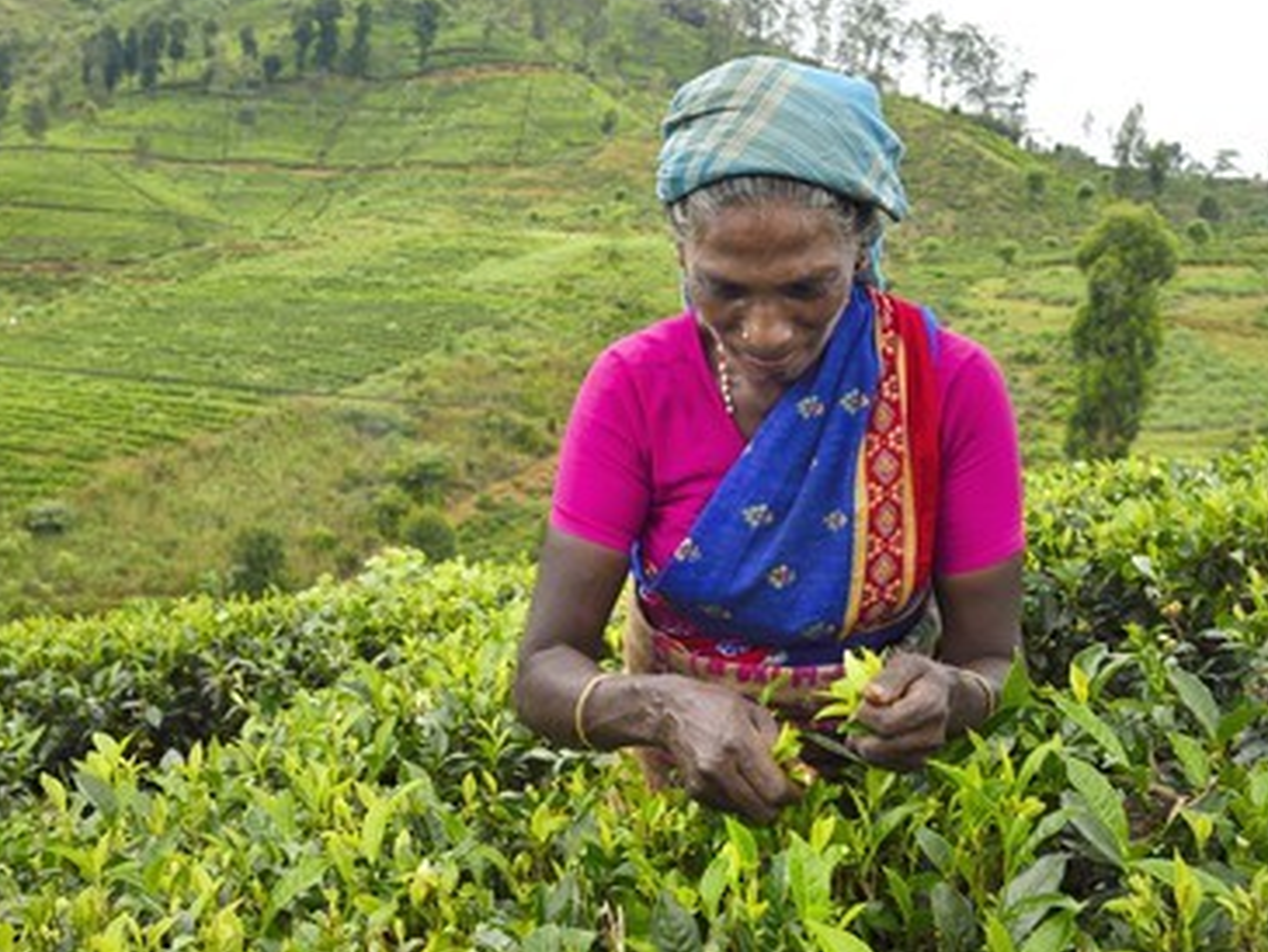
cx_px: 573
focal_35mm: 42
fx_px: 1539
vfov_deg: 34.4
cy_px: 479
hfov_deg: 44.7
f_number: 10
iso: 400
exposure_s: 1/200
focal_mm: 38
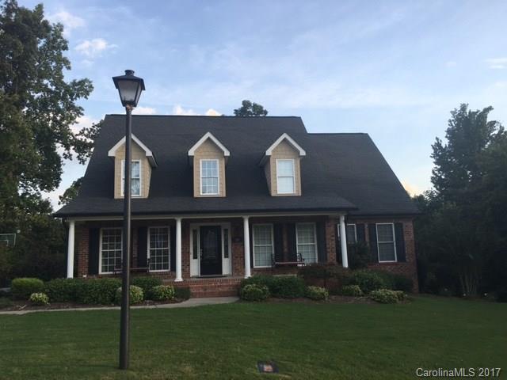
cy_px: 190
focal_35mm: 29
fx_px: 425
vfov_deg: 48.2
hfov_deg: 61.7
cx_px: 254
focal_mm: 4.15
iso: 25
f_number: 2.2
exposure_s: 1/450
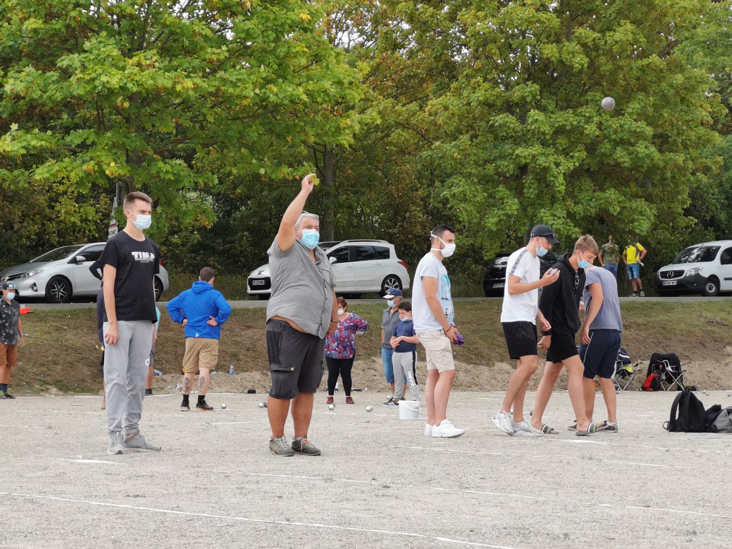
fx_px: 2030
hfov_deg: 20.4
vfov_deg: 15.4
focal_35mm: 96
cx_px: 363
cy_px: 273
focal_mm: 7.48
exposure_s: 1/900
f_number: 2.4
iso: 160
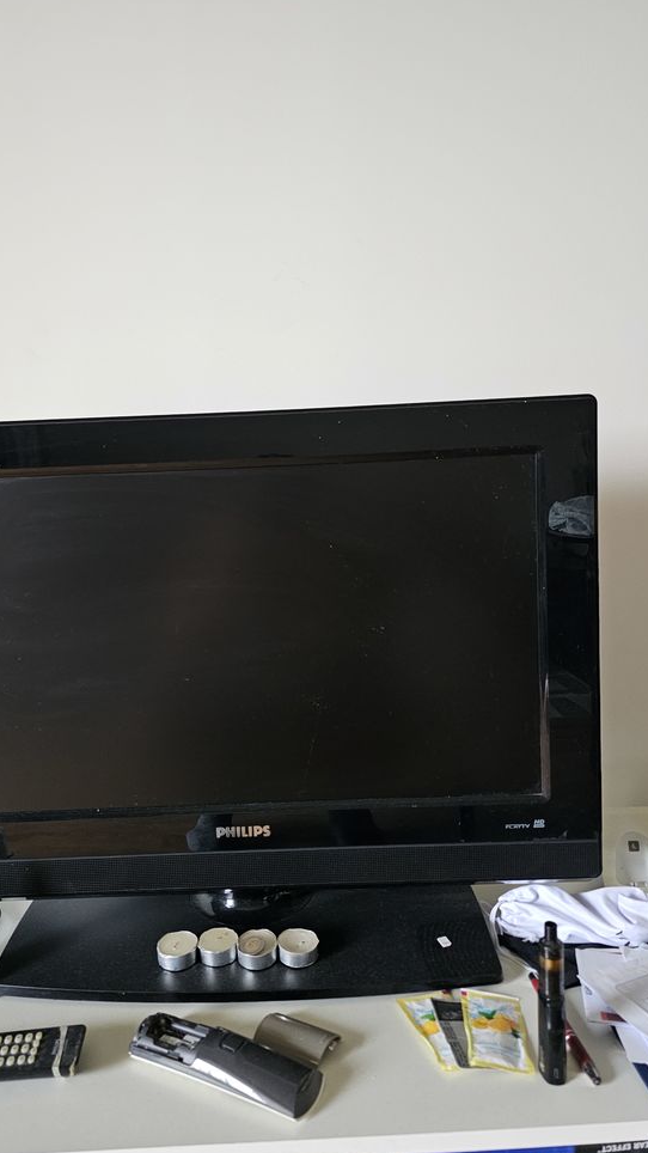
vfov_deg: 71.9
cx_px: 270
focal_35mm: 26
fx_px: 794
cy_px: 563
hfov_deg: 44.2
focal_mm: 6.3
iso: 800
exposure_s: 1/50
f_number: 1.7
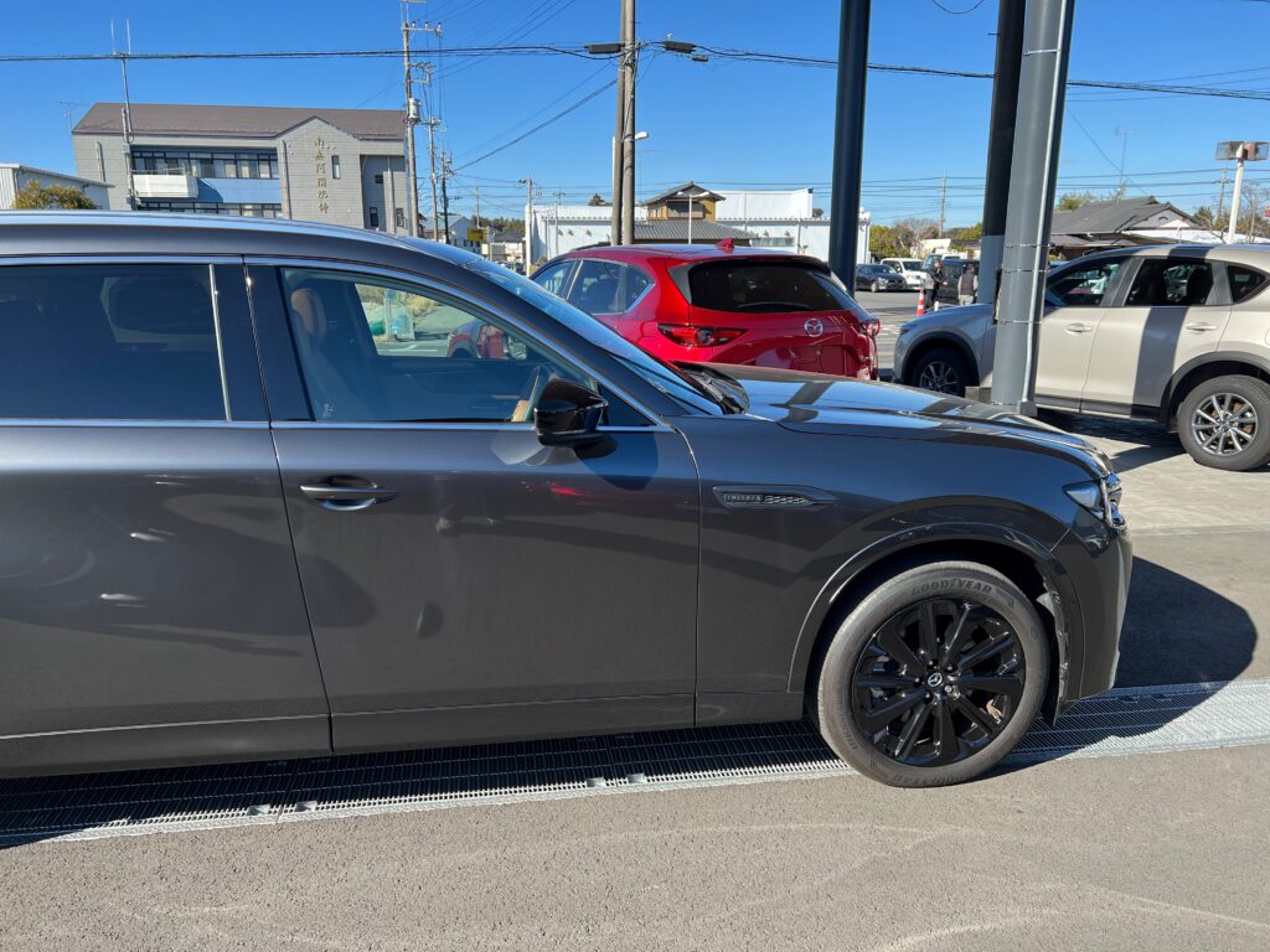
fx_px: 954
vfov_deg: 53.1
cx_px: 635
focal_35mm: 26
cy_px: 476
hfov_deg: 67.3
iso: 50
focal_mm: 5.7
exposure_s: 1/1621
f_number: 1.5
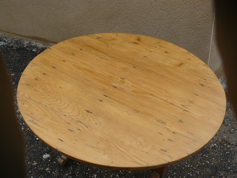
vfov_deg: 39.7
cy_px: 89
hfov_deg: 51.4
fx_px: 246
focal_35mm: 36
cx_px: 118
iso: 100
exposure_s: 1/100
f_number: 3.6
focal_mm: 6
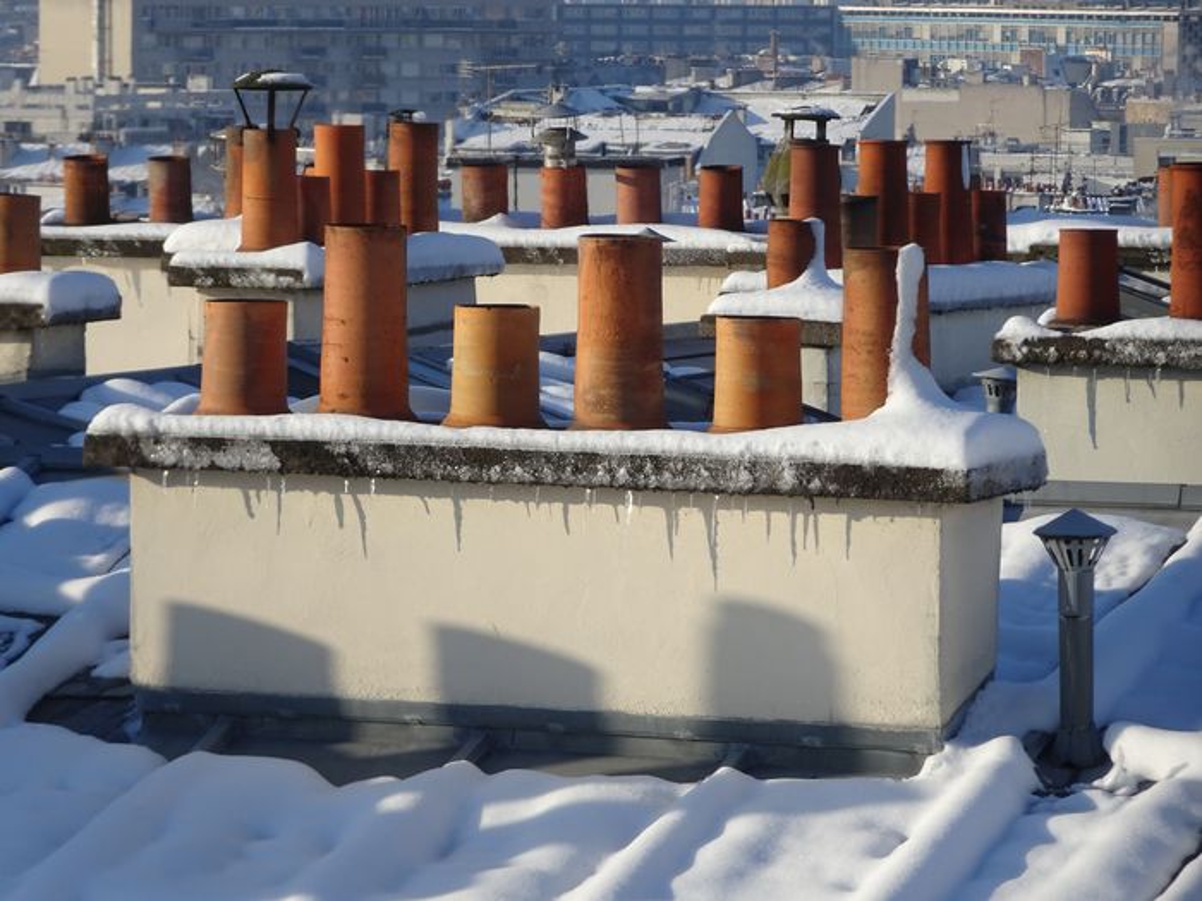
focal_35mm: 247
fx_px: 8577
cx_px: 601
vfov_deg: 6.0
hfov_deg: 8.0
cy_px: 450
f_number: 6.3
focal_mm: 42.14
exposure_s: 1/400
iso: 80
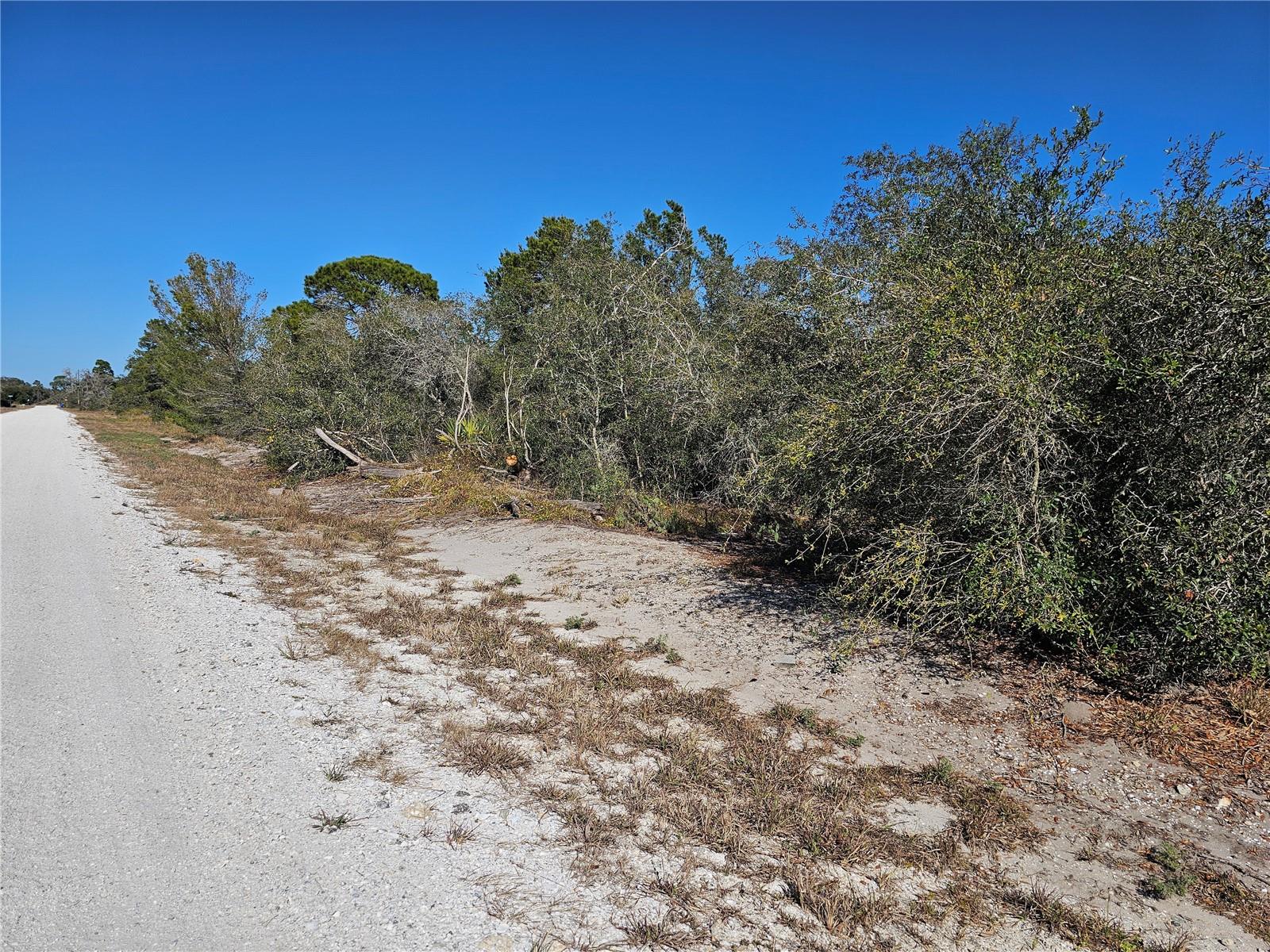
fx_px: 844
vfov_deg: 58.9
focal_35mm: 23
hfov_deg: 73.9
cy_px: 476
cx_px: 635
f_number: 1.7
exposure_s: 1/1406
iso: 10
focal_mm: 6.3
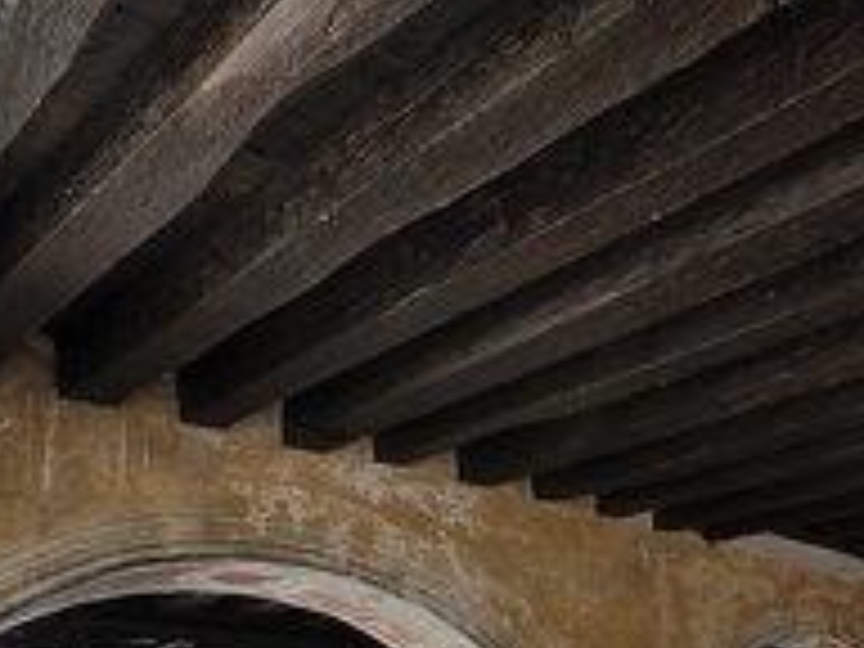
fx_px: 899
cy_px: 704
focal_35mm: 36
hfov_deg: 41.6
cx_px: 936
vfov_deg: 34.5
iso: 1600
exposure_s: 1/100
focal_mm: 12
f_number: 9
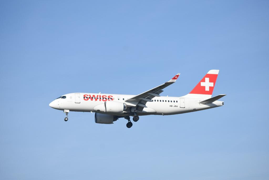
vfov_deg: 7.5
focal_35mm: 183
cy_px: 90
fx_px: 1368
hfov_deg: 11.2
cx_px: 134
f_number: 7.1
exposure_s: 1/1250
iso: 200
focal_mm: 122
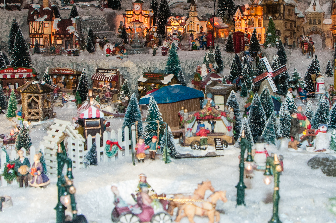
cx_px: 209
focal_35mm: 59
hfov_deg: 33.8
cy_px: 45
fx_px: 550
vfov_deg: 22.6
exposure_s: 1/60
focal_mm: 18
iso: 800
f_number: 7.1
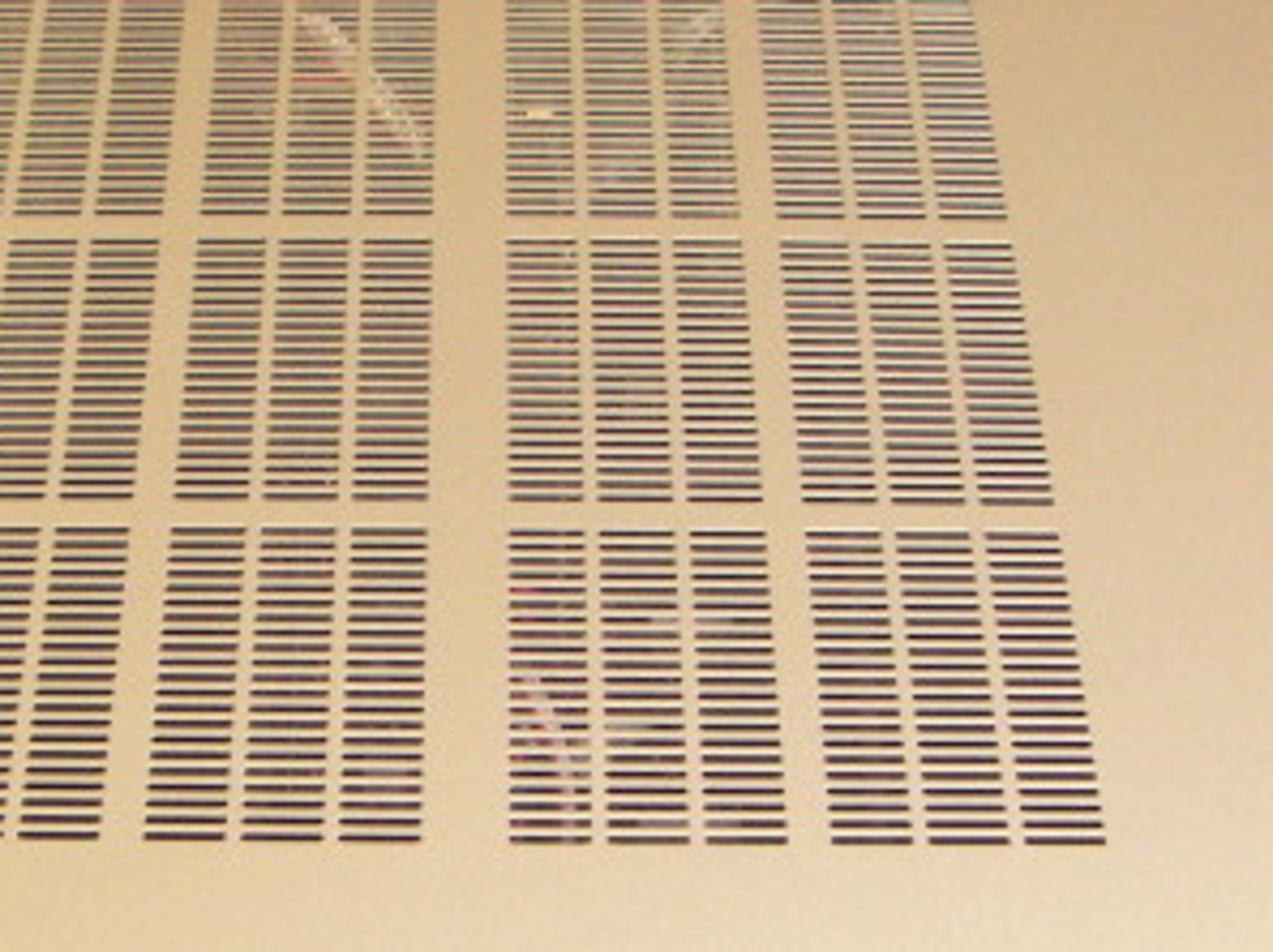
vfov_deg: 17.8
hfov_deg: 23.8
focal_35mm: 82
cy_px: 729
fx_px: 3012
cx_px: 420
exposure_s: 1/40
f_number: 3.4
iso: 400
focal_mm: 6.3
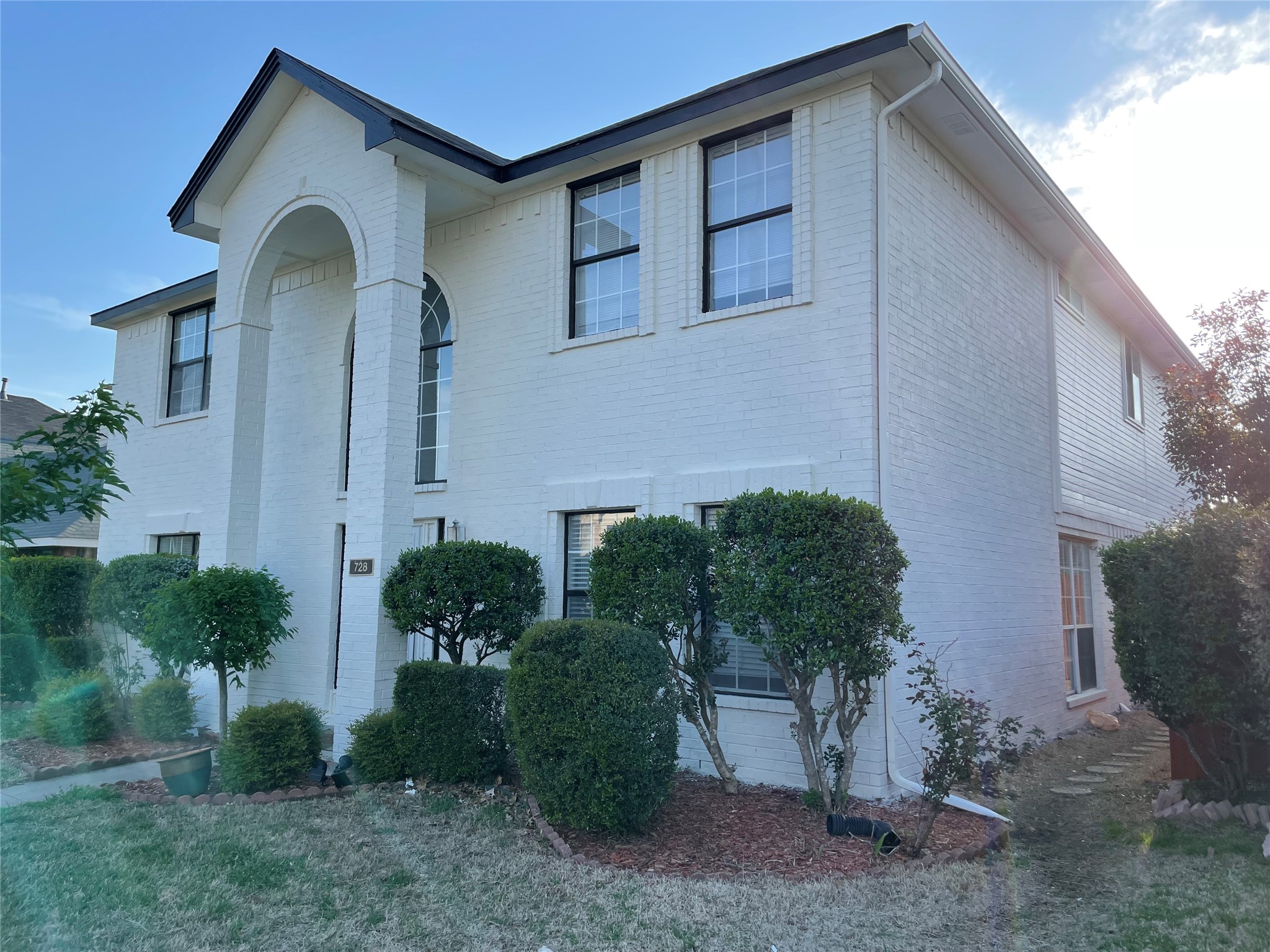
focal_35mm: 26
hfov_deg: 67.3
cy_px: 476
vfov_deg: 53.1
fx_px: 954
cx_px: 635
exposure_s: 1/1195
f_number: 1.6
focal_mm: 4.2
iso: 32
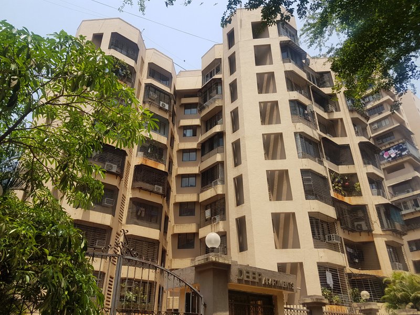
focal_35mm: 26
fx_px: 315
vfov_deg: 53.1
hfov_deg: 67.3
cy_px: 158
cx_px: 210
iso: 40
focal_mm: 4.2
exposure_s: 1/1420
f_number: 1.7
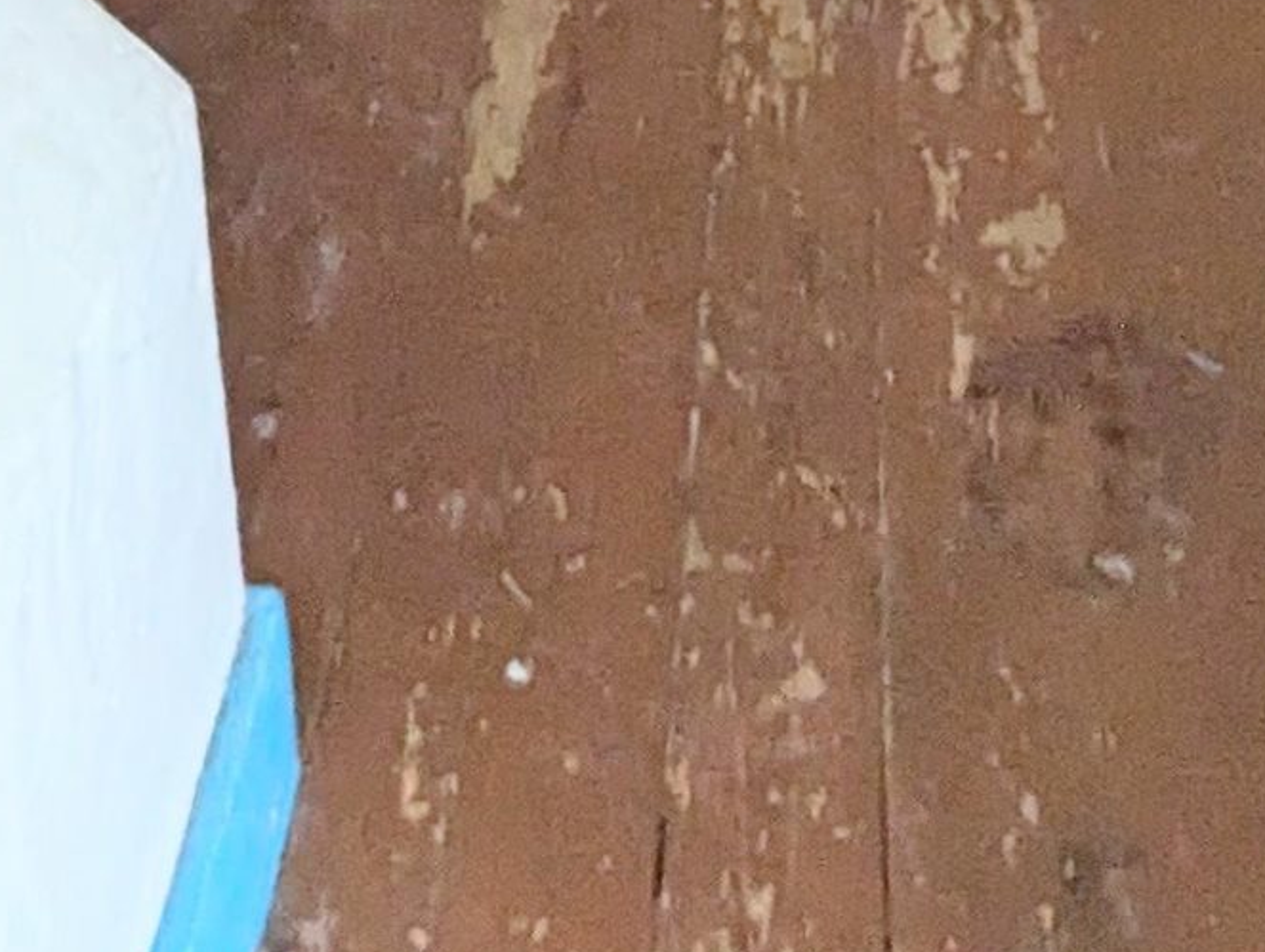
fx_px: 2195
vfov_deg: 18.6
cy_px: -794
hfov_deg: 32.1
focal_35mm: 60
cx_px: 698
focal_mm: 1.95
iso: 866
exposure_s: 1/23.8
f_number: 2.2
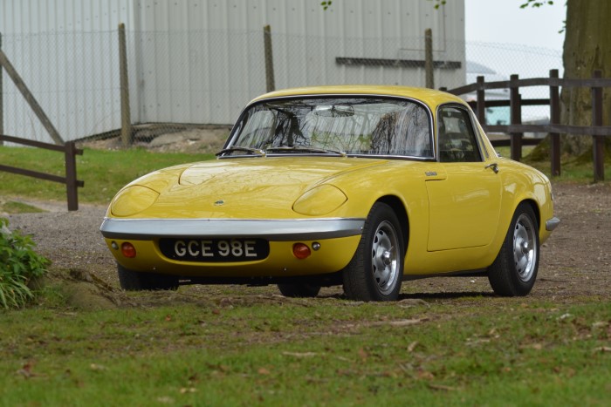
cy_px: 204
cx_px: 306
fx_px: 3947
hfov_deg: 8.9
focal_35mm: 232
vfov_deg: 5.9
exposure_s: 1/640
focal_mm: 155
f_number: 7.1
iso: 400
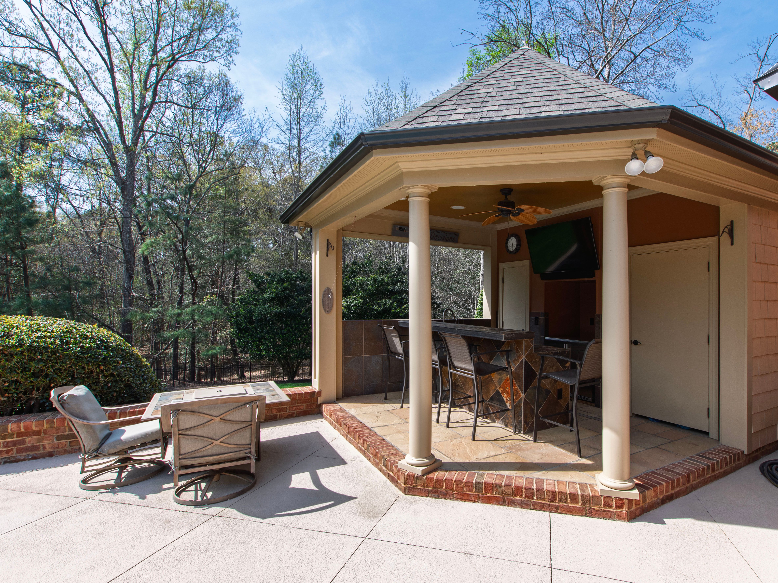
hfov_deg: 90.1
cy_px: 301
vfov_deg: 74.7
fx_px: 382
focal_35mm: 17
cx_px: 458
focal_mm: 10
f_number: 8
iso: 100
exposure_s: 1/160
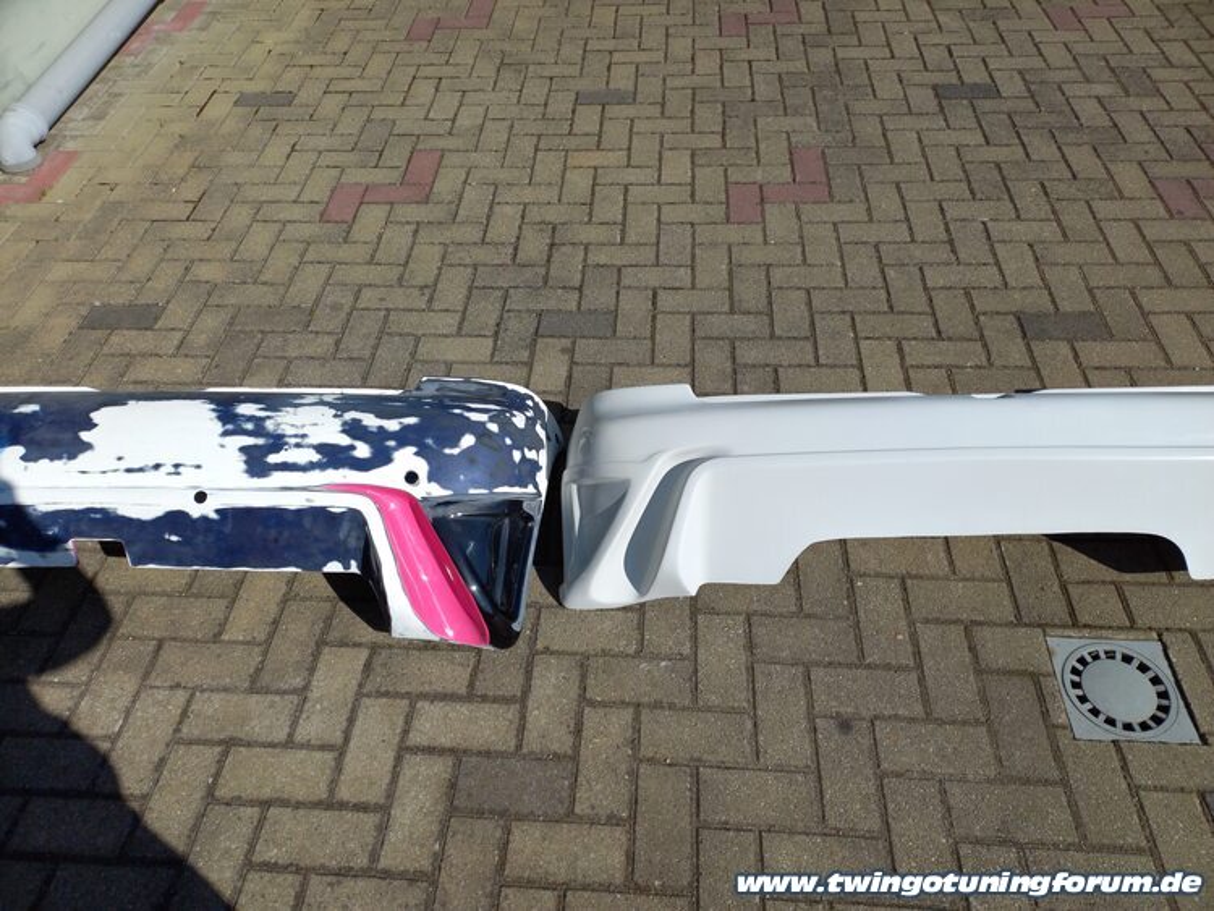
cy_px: 456
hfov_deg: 69.4
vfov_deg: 54.9
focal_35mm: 25
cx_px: 607
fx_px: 877
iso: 50
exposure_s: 1/1992
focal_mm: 4.65
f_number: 1.8
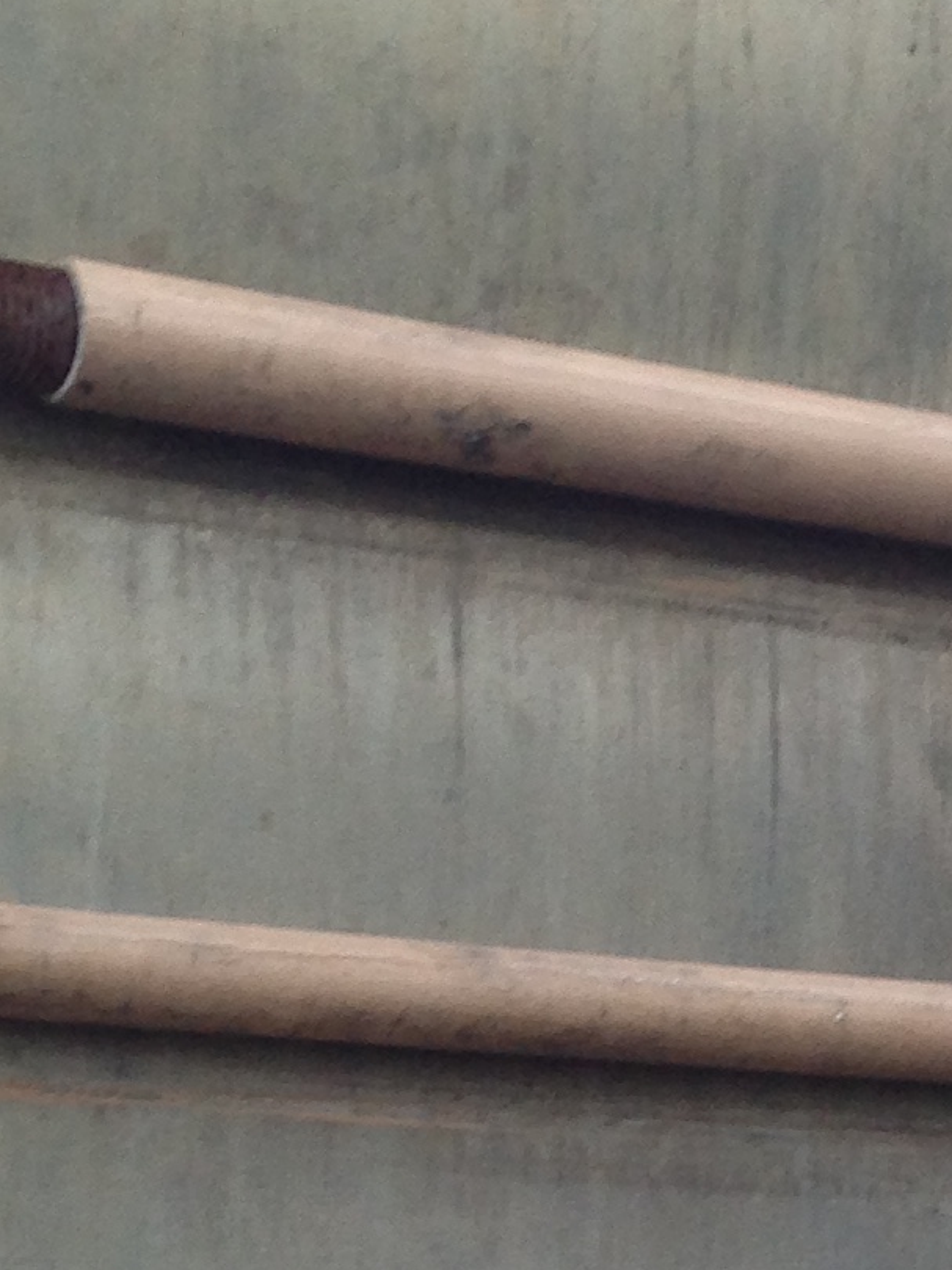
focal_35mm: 133
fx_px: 4880
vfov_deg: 14.0
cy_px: 1816
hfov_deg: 11.0
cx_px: 941
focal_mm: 4.13
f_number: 2.4
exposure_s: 1/60
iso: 80
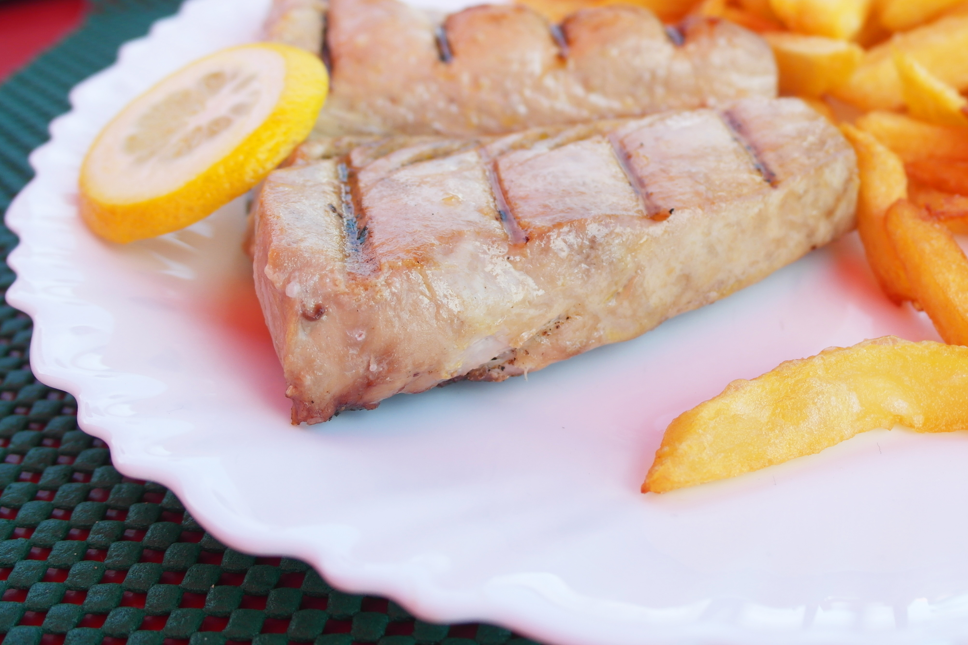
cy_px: 231
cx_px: 650
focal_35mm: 41
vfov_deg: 32.4
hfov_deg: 46.6
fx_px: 1102
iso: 100
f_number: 4.5
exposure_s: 1/125
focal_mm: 20
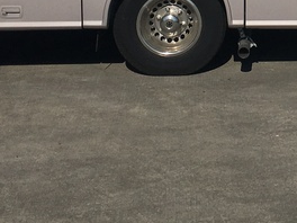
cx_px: 328
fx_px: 944
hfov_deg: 17.3
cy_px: -130
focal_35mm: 110
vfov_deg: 12.7
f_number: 2.2
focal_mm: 4.15
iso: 25
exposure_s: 1/5917
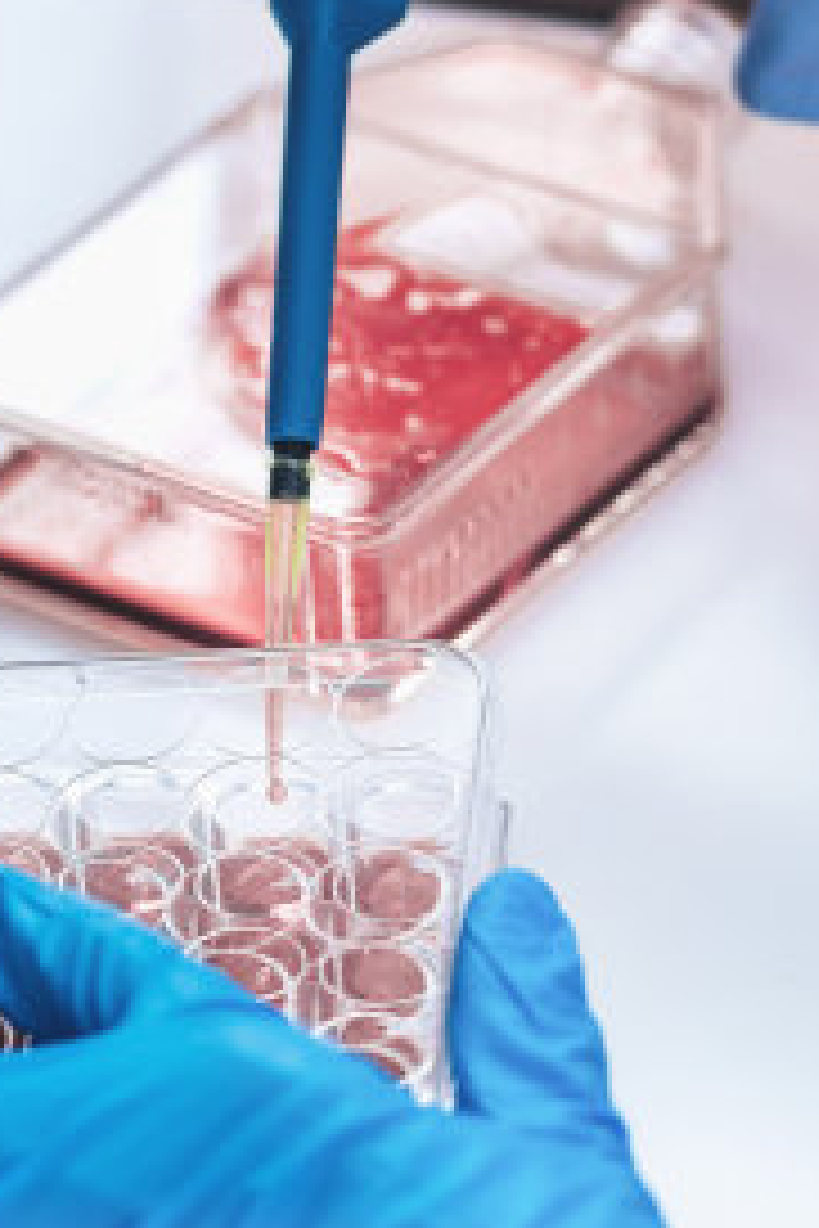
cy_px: 279
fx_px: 8019
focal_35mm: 235
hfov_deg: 5.8
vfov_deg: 8.7
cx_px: 310
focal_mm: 105
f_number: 4
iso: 64
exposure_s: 1/200
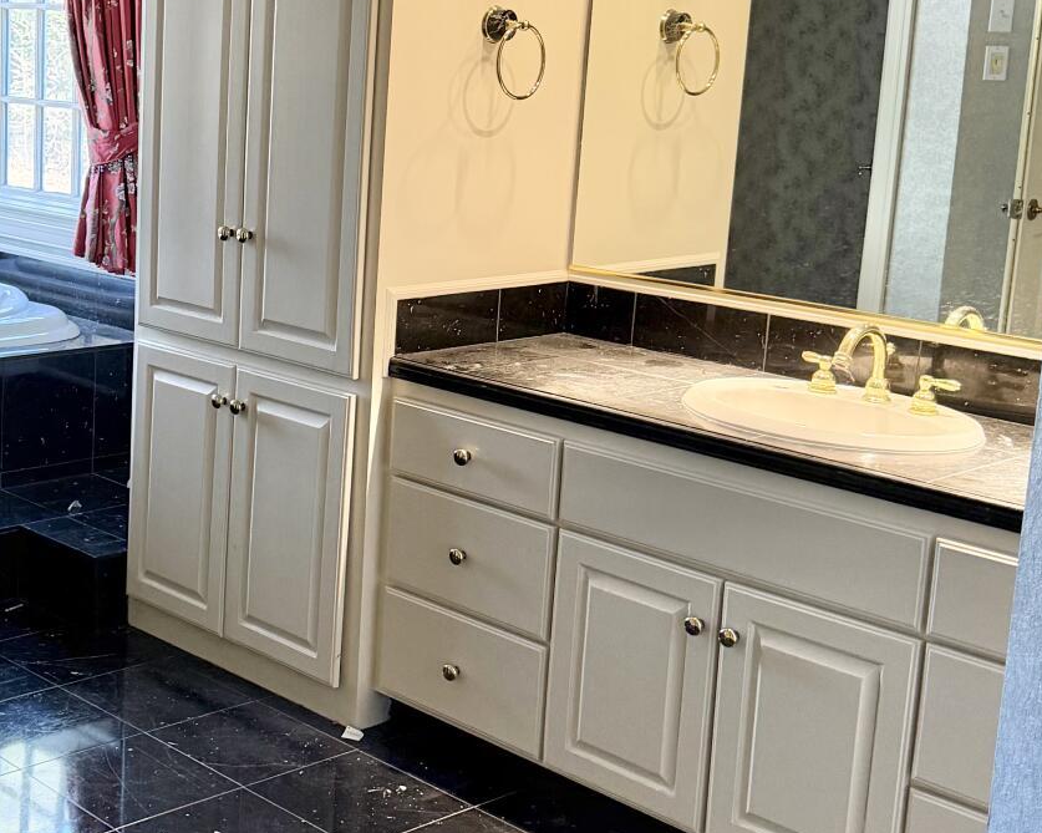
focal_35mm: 56
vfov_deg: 27.1
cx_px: 176
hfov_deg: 32.5
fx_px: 1726
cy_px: 329
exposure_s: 1/120
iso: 320
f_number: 1.78
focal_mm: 6.76
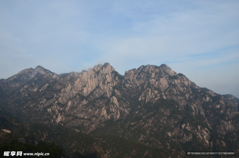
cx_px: 120
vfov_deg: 41.5
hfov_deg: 59.6
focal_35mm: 32
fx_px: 209
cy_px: 79
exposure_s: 1/125
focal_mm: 21
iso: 200
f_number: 11
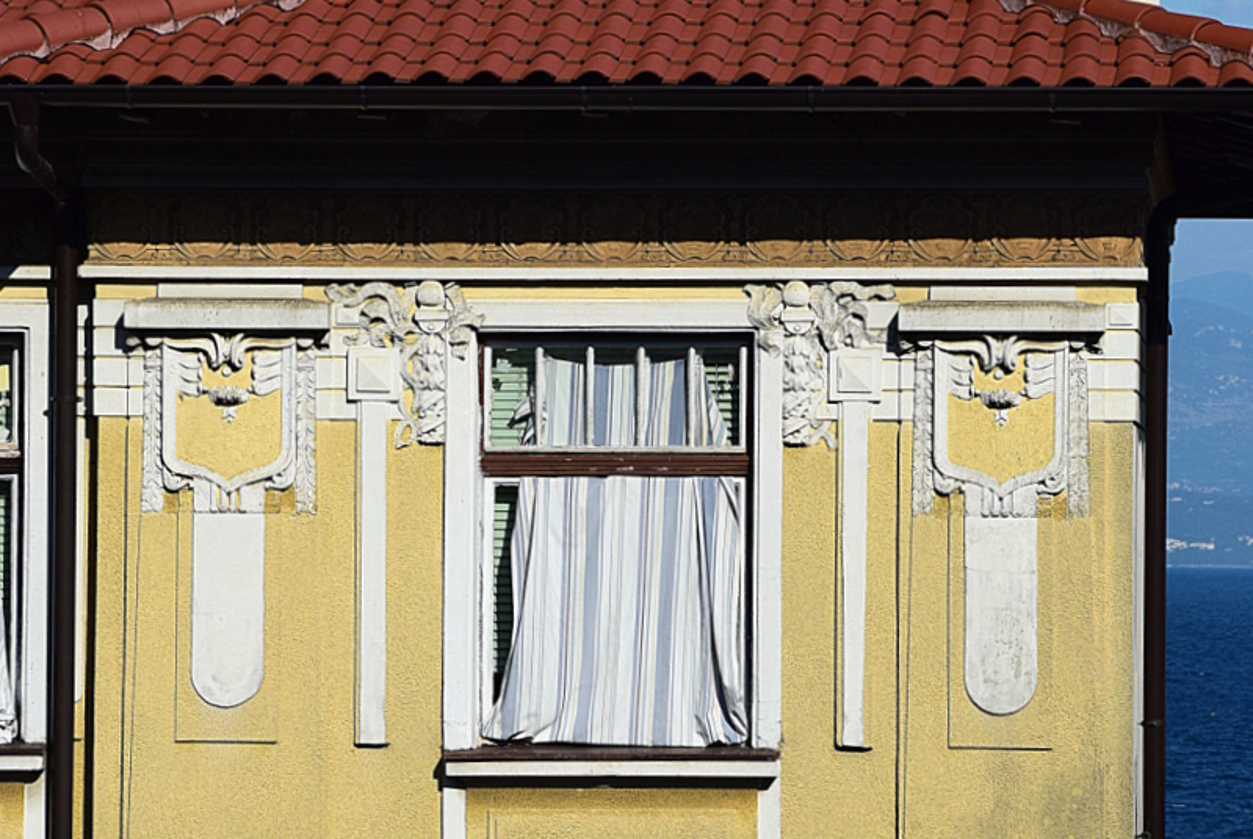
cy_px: 420
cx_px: 626
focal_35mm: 158
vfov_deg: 8.7
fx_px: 5490
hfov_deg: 13.0
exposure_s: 1/500
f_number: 11
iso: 360
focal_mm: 105
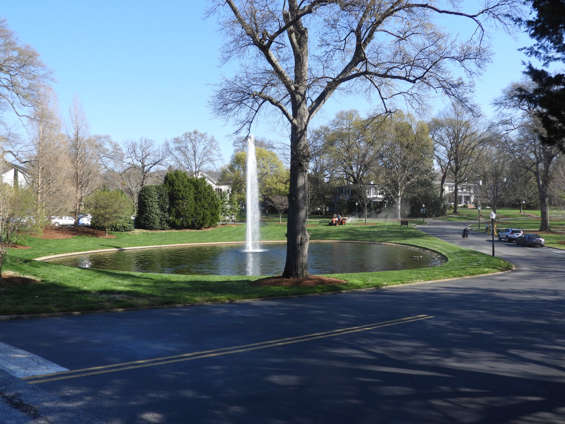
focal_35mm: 30
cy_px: 212
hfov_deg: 60.0
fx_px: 490
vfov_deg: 46.8
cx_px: 282
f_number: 3.5
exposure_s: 1/500
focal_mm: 5.4
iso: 100
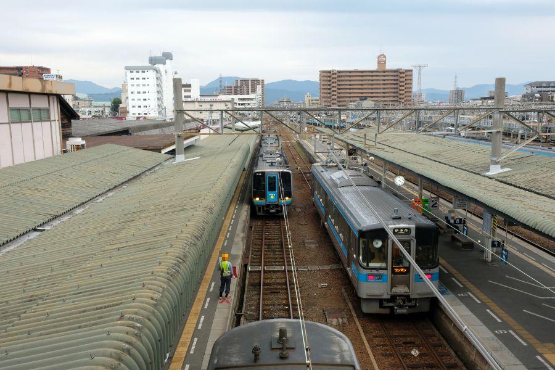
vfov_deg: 41.1
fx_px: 493
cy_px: 185
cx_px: 278
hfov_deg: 58.7
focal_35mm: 32
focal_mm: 21.4
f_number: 9
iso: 1000
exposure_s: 1/60
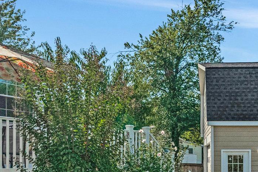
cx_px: 160
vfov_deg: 26.8
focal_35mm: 47
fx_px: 337
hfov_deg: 41.6
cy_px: 180
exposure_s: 1/2500
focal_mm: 16
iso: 1250
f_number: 7.1
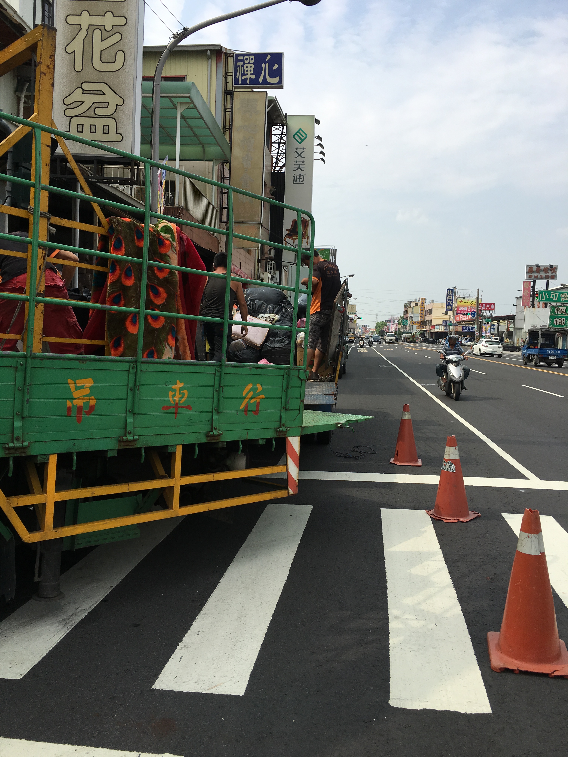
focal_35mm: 29
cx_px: 284
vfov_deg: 61.7
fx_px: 634
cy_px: 378
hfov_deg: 48.2
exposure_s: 1/2079
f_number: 2.2
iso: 25
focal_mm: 4.15
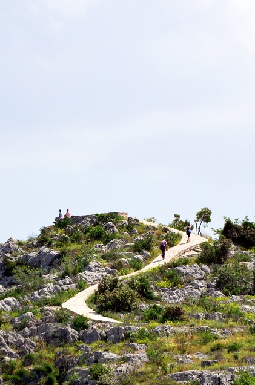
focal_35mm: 495
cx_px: 120
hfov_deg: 2.8
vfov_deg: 4.2
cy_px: 253
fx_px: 5285
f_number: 5.3
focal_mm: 210
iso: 1400
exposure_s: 1/8000
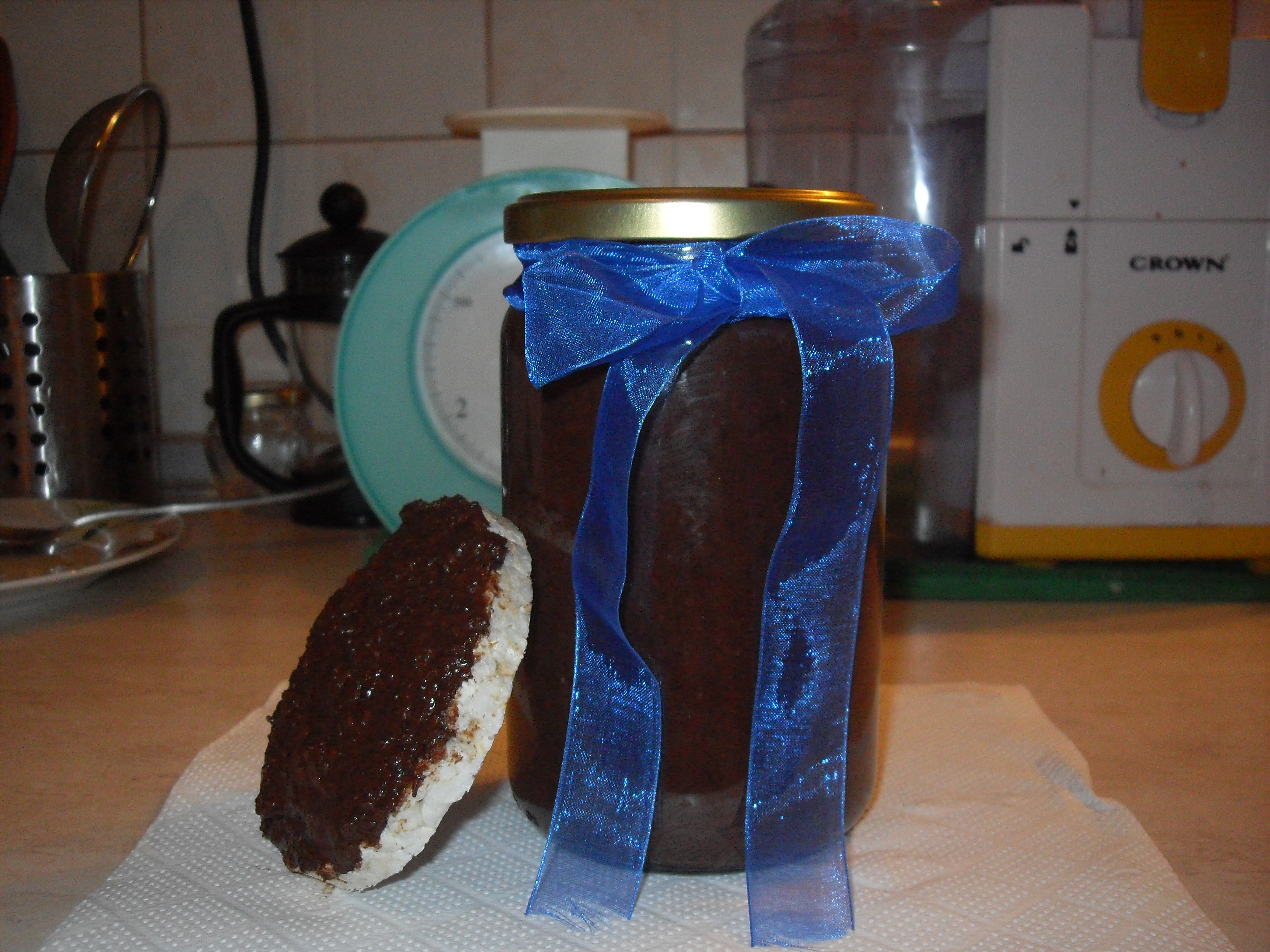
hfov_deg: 50.1
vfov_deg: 38.7
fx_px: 1357
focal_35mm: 37
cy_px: 476
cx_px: 635
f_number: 2.8
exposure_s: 1/15
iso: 200
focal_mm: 6.3
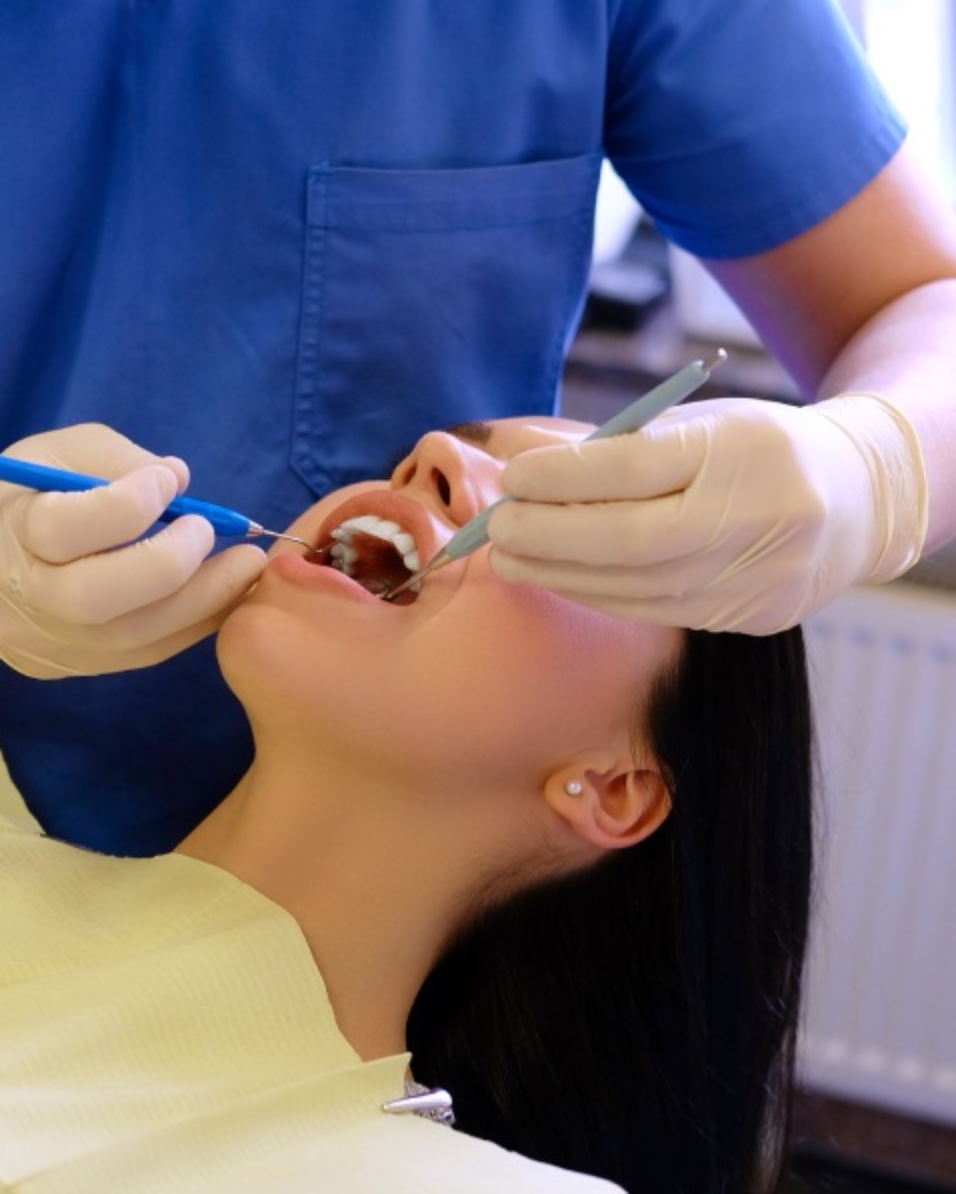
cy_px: 598
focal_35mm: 75
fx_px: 2651
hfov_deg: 20.4
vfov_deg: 25.4
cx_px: 346
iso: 400
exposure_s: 1/125
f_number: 2.8
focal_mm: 35
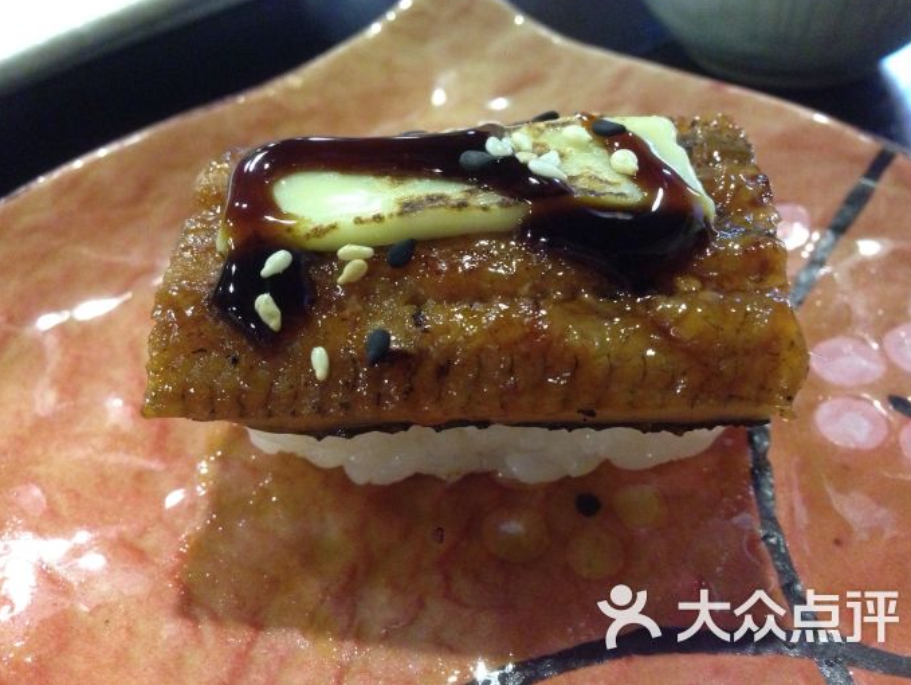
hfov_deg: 53.9
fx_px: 895
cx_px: 464
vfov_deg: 41.8
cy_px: 334
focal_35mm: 34
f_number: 2.4
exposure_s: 1/15
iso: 500
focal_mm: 4.12
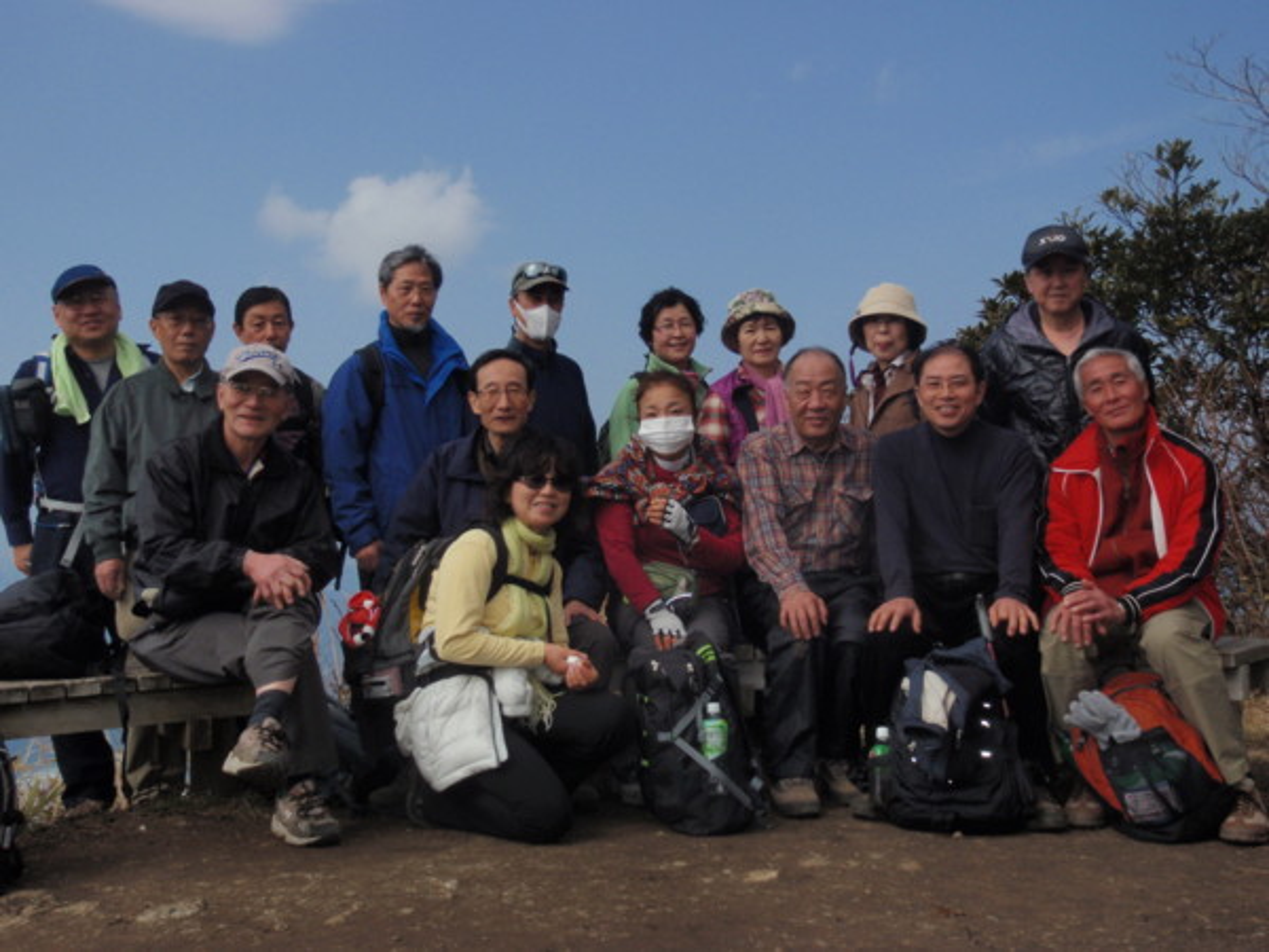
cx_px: 634
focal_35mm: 36
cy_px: 476
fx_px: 1320
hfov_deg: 51.4
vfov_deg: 39.7
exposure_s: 1/800
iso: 64
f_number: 5
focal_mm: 6.53
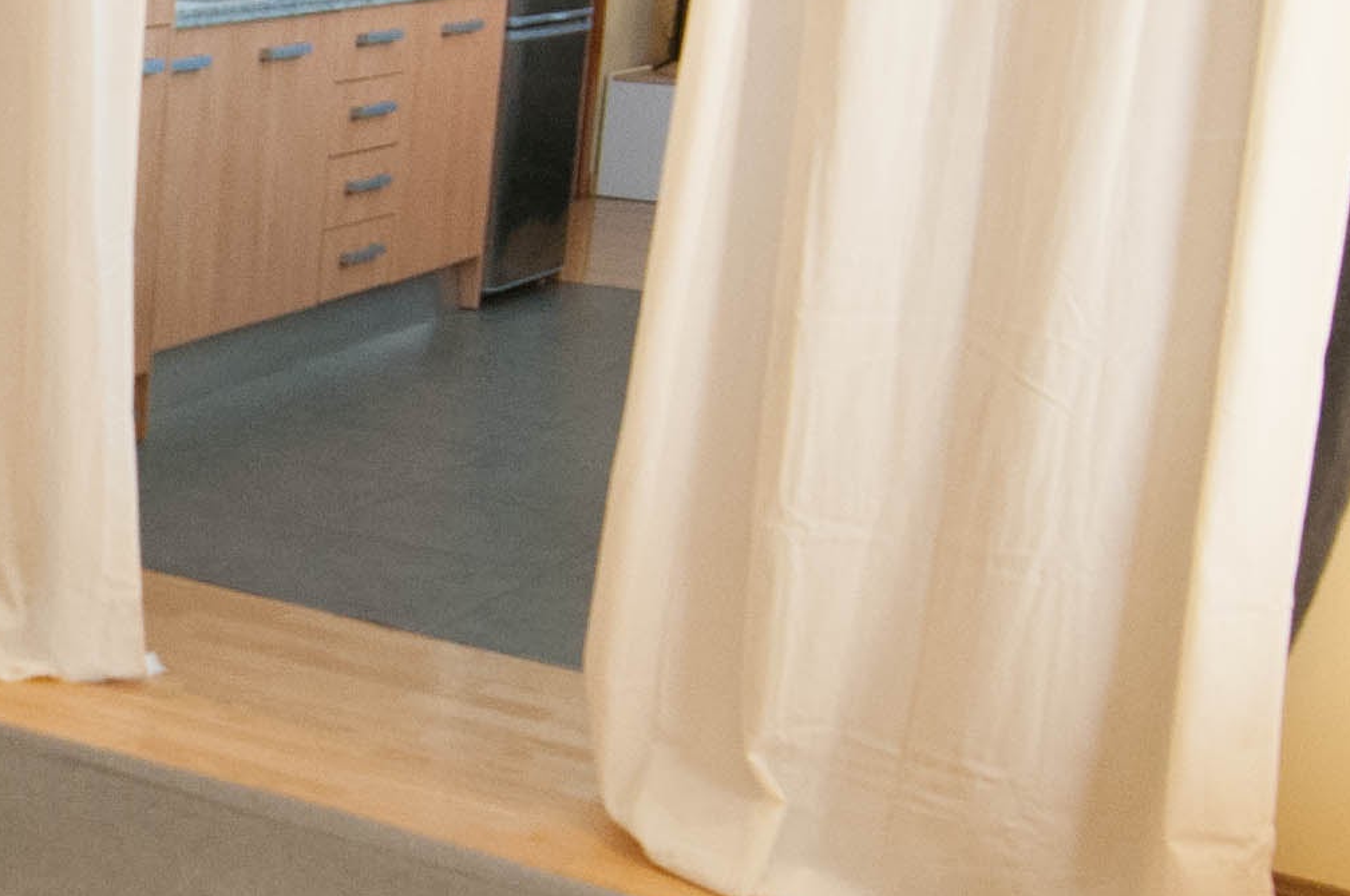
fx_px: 2626
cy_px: 503
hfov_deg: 25.5
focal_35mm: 70
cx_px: -316
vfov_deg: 19.4
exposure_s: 1/25
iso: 1000
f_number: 3.5
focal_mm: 11
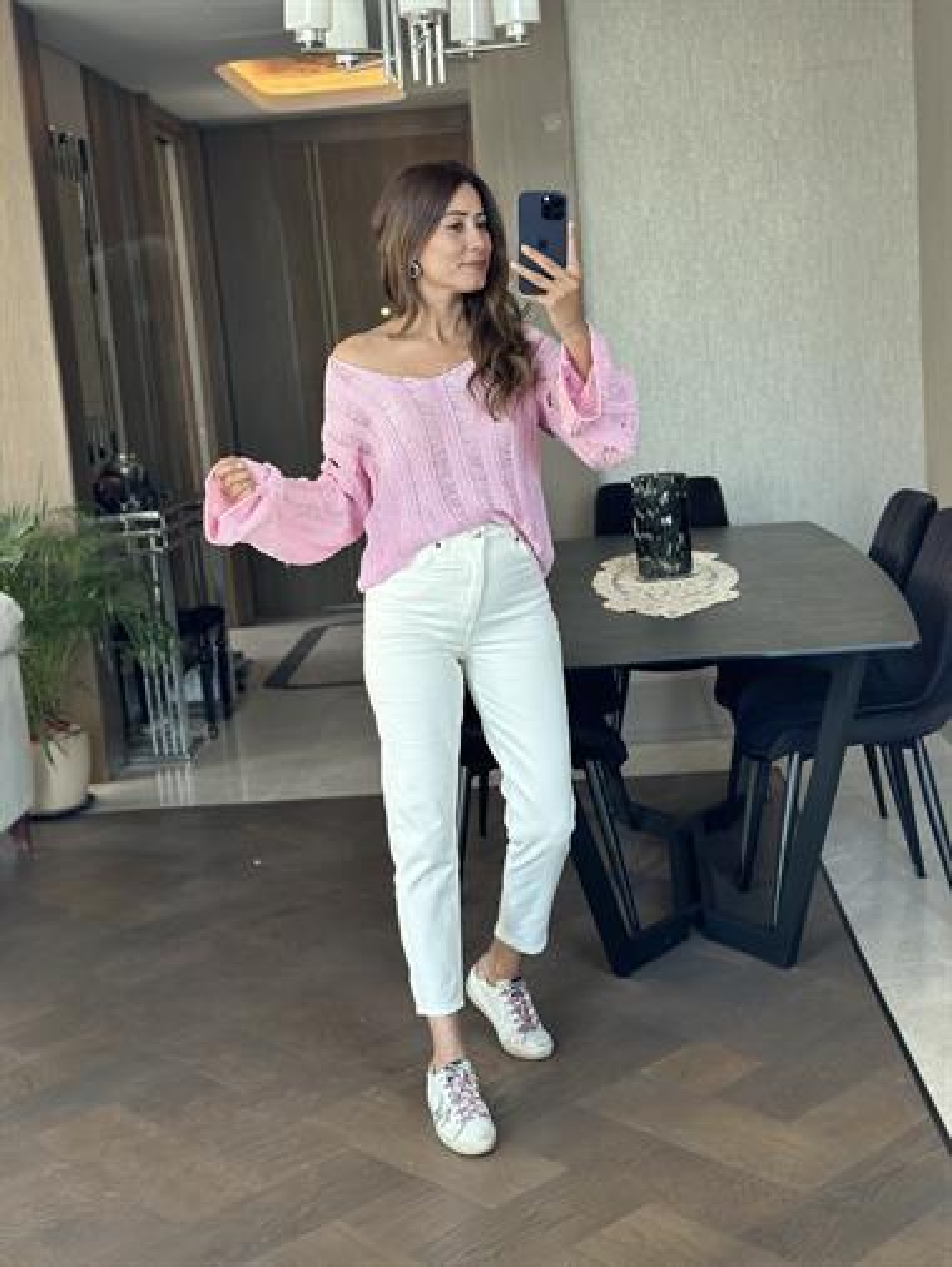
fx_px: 1759
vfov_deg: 39.6
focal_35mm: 48
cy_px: 634
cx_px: 476
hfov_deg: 30.3
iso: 125
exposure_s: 1/67
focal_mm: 6.86
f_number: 1.78
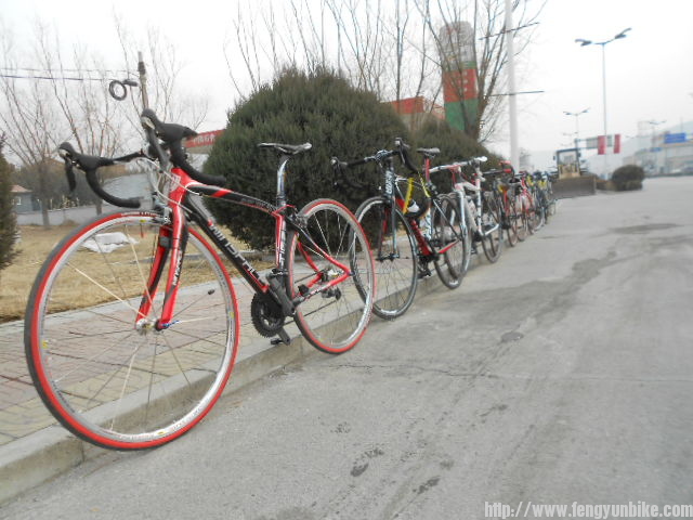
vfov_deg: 53.1
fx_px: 521
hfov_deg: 67.3
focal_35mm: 26
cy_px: 260
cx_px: 346
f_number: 3.2
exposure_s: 1/200
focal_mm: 4.6
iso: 80
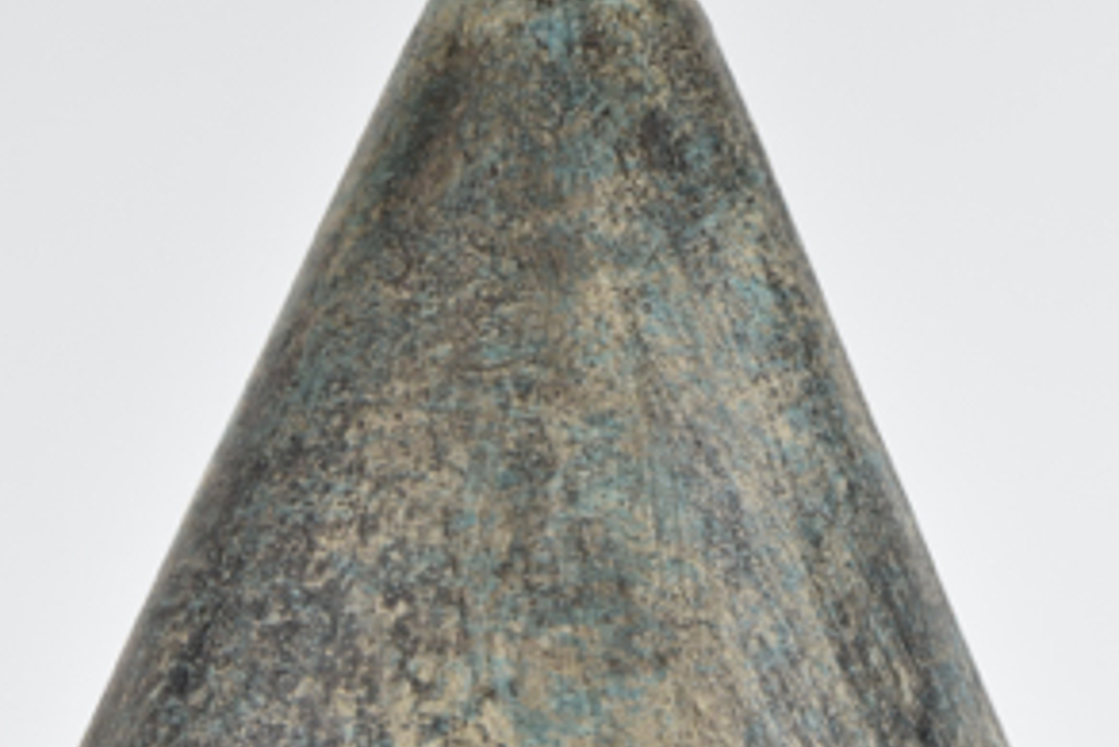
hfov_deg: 11.3
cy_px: 626
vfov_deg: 7.6
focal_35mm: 181
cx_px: 525
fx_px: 5632
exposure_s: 1/125
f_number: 9
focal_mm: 55
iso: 800
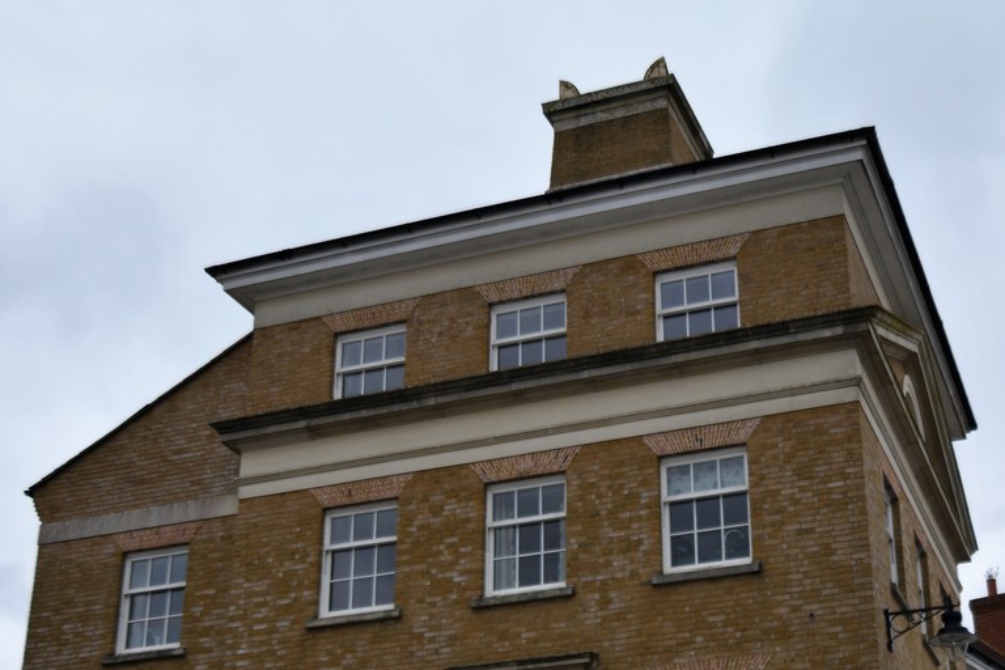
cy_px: 429
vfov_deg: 33.2
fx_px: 1117
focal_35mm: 40
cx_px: 496
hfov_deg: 48.5
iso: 100
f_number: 4.5
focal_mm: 20
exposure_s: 1/200
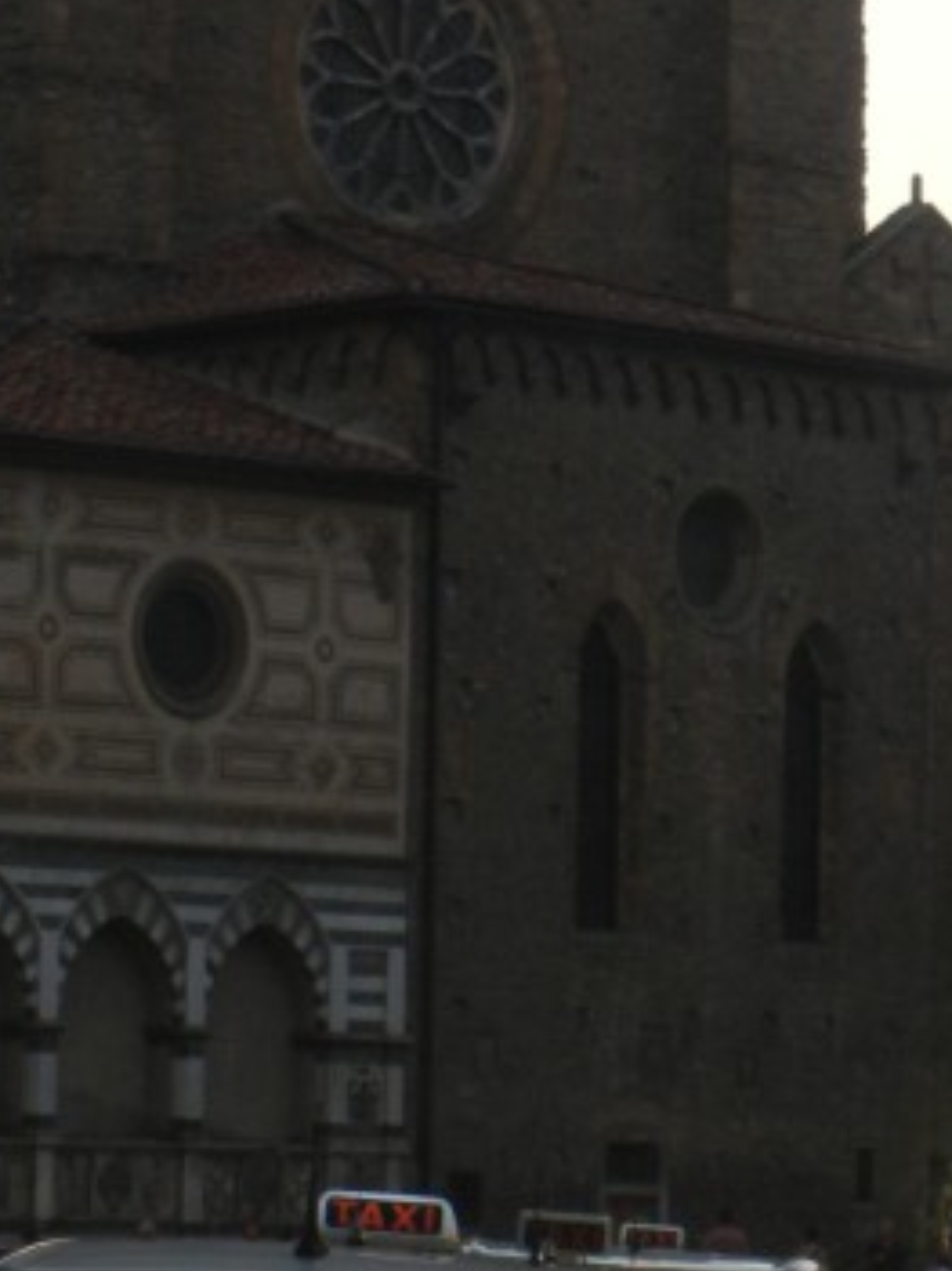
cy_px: 547
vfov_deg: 8.9
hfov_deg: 6.7
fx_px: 8182
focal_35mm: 223
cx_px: 590
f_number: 4.5
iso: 392
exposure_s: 1/34.6
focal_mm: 18.3
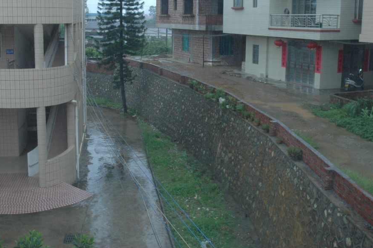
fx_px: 466
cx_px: 164
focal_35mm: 45
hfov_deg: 43.6
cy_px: 81
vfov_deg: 29.5
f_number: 5.6
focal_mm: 22
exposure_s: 1/125
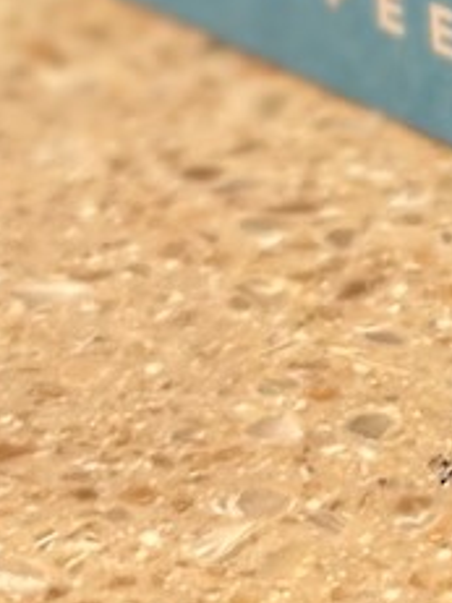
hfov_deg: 5.5
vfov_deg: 7.0
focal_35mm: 266
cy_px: -864
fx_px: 4635
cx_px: 888
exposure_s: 1/40
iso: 250
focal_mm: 6.86
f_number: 1.78
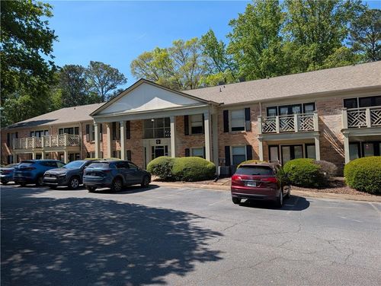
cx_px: 190
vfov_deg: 56.9
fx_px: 264
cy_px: 143
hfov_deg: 71.5
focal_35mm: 24
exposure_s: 1/744
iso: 21
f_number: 1.68
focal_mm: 6.9
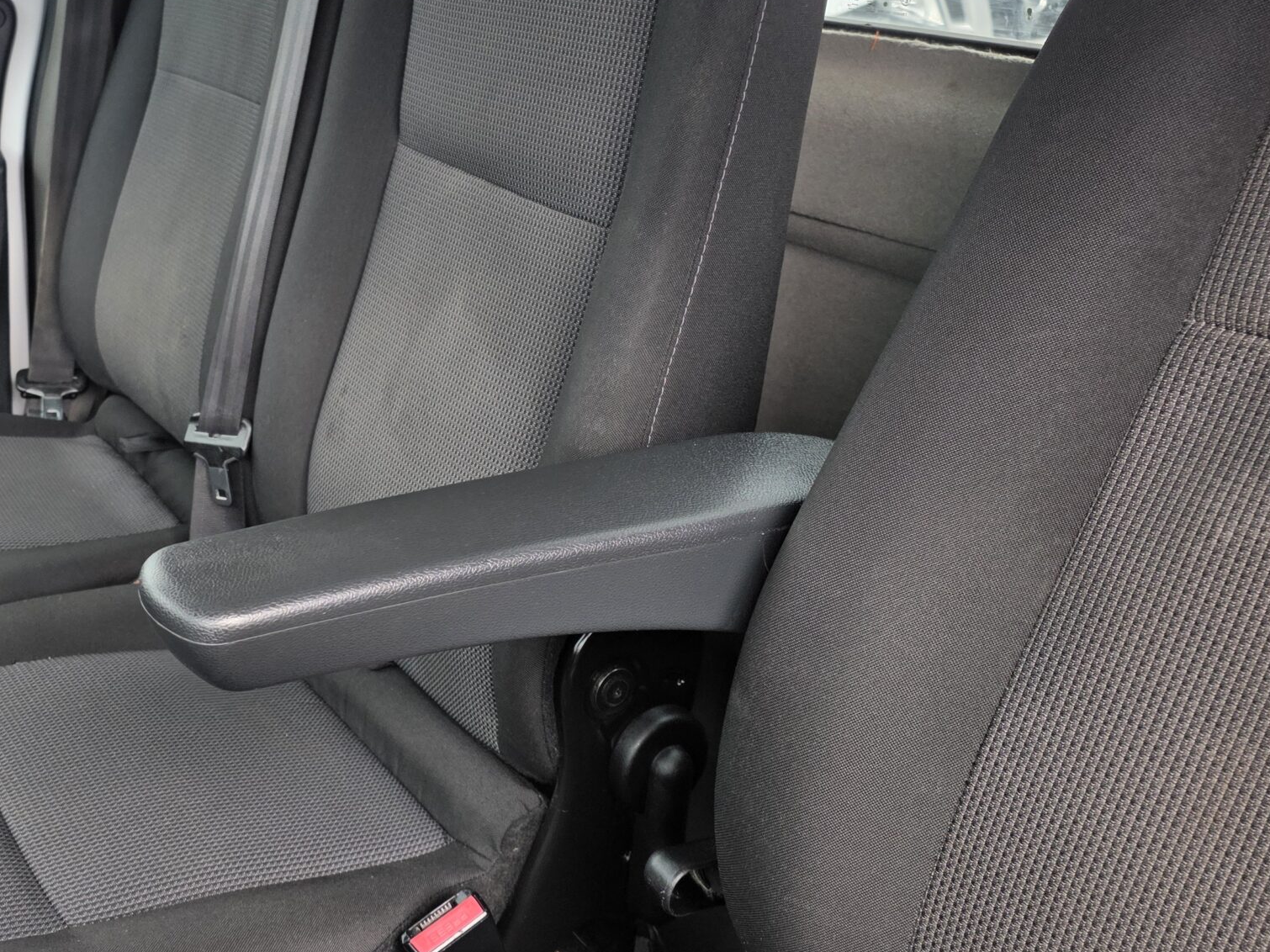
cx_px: 363
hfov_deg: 46.6
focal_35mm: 39
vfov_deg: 36.6
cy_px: 352
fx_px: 1431
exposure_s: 1/180
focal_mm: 6.25
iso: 32
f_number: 1.7
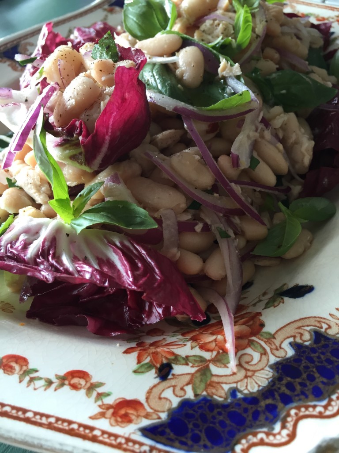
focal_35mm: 29
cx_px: 170
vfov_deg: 61.7
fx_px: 379
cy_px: 226
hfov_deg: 48.2
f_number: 2.2
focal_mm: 4.15
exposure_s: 1/33
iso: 40
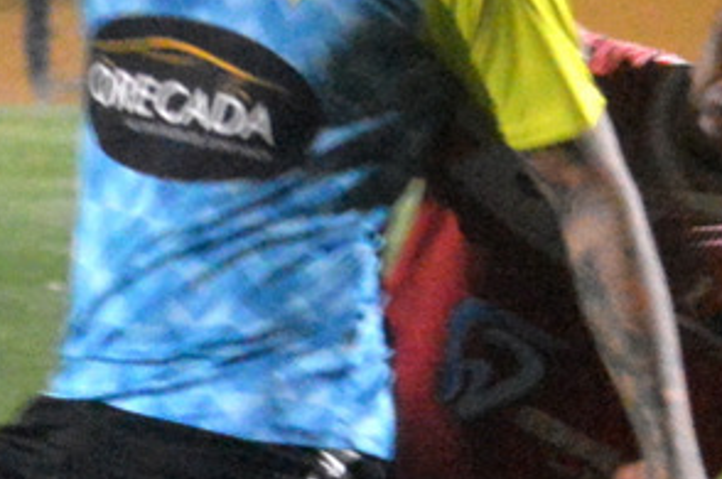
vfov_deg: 2.9
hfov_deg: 4.3
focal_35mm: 475
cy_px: 749
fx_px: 9511
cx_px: -76
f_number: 4.5
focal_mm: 62
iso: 6400
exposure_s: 1/160
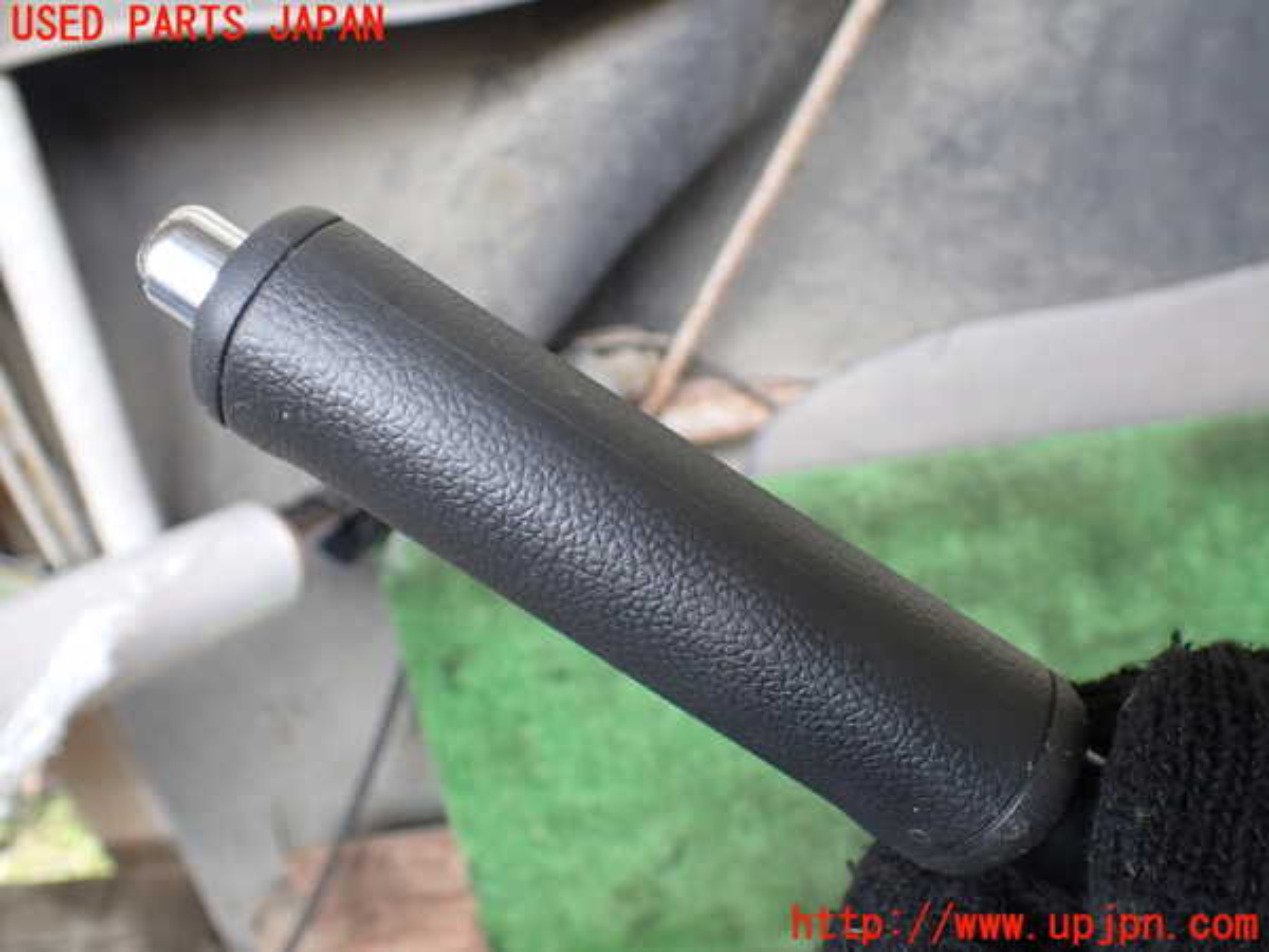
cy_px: 476
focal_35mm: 30
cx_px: 634
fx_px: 1100
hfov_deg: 60.0
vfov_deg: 46.8
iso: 200
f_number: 2.3
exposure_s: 1/125
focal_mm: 5.4
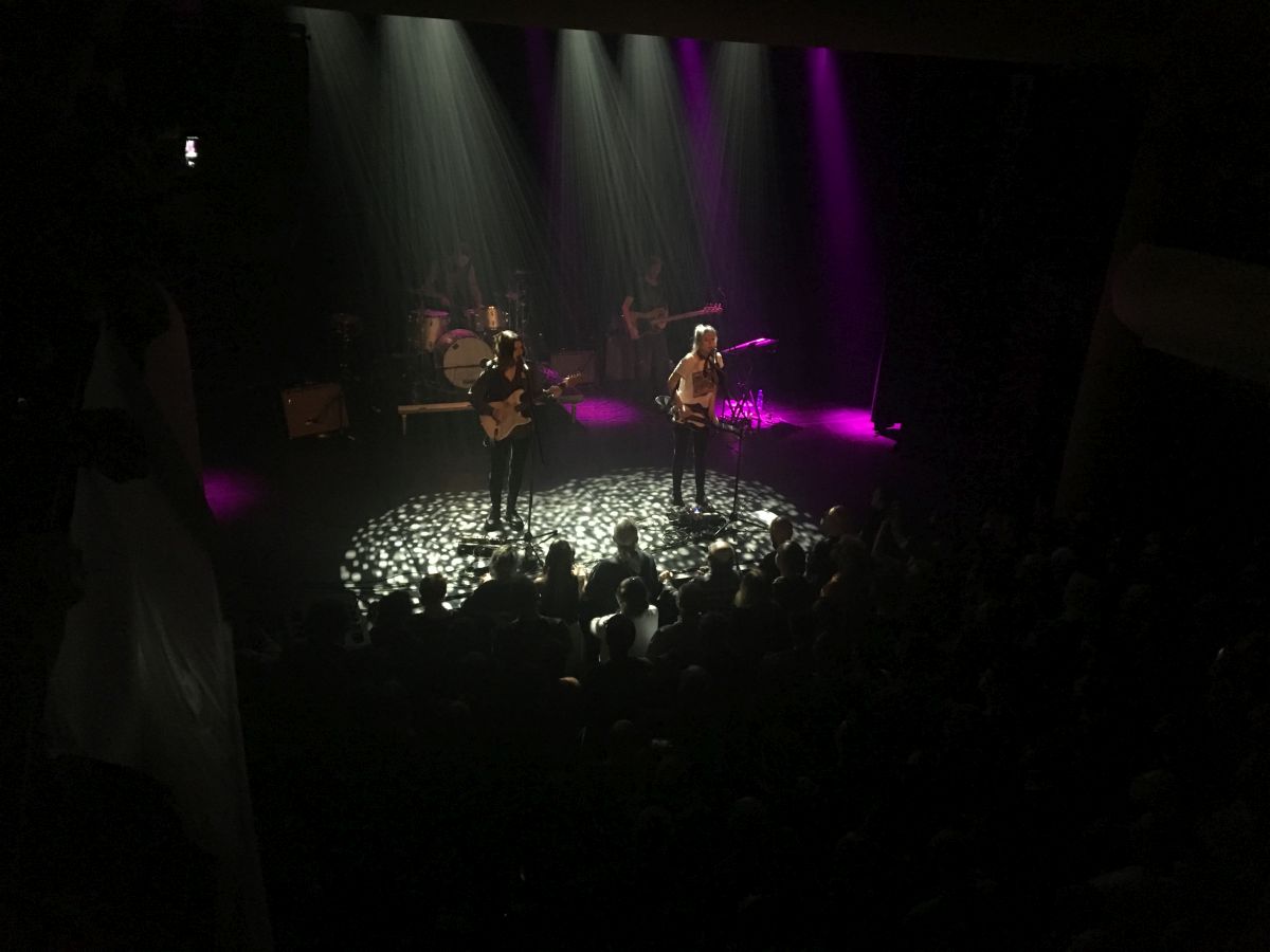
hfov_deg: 61.7
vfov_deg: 48.2
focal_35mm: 29
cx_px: 635
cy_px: 476
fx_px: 1064
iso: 200
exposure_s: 1/25
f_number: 2.2
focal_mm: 4.15
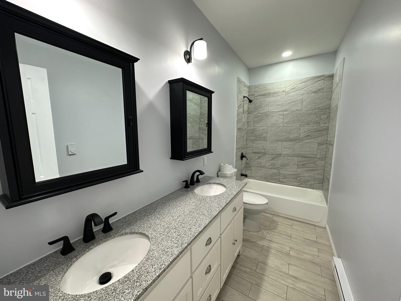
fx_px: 162
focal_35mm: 14
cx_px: 200
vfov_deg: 85.7
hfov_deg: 102.1
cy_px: 150
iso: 160
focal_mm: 2.22
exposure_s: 1/120
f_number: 2.2
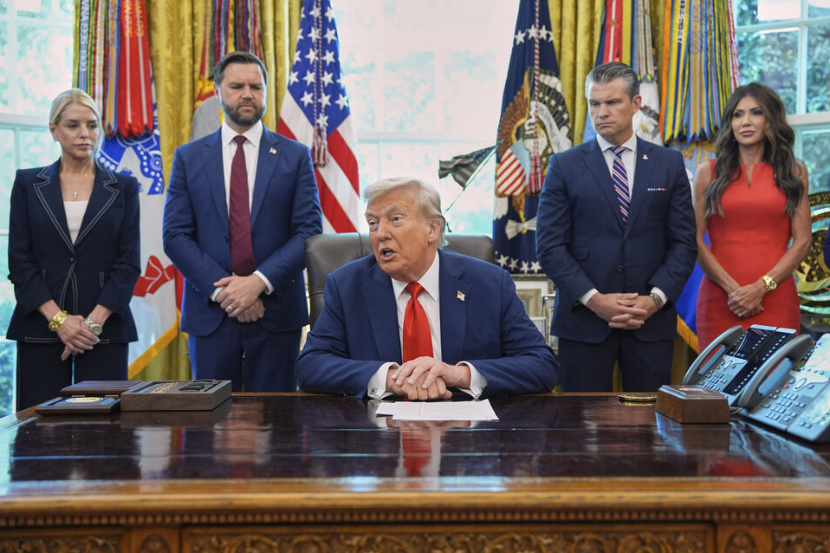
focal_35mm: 44
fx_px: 1014
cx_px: 419
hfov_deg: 44.5
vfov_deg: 30.5
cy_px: 280
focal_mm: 43
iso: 2000
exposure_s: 1/125
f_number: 2.8
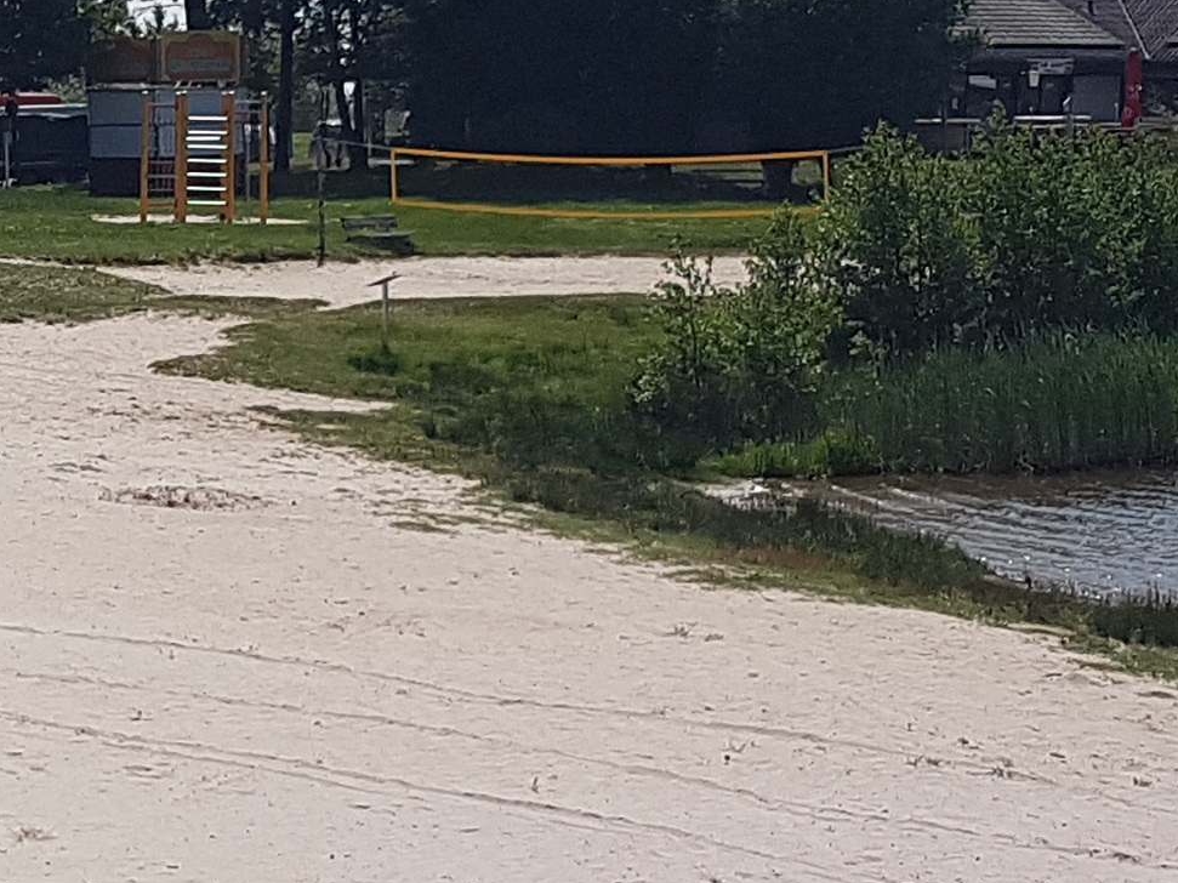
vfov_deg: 26.8
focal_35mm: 54
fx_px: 1837
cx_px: 35
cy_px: 252
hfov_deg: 33.0
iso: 50
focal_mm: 4.2
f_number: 1.7
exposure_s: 1/6240
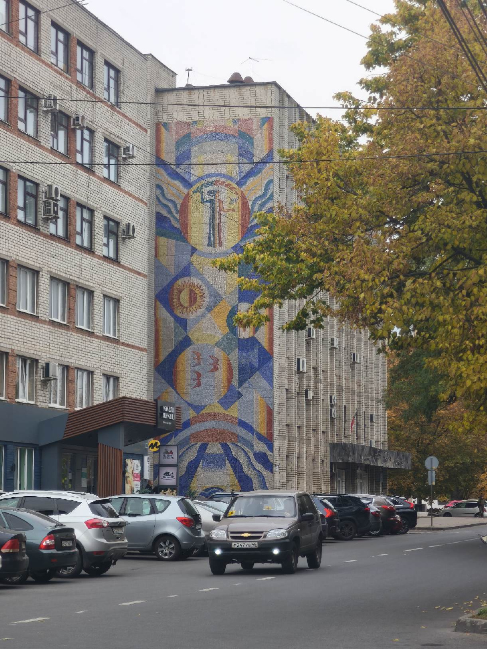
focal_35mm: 102
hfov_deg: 14.5
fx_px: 1913
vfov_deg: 19.3
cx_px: 244
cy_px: 324
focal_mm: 7.1
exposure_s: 1/173
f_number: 1.9
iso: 50
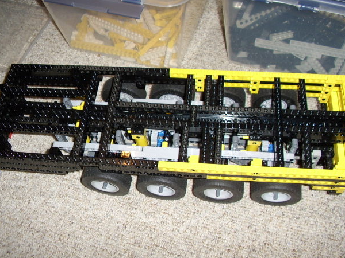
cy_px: 127
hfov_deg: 56.8
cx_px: 168
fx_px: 319
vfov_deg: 44.2
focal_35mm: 32
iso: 141
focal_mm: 5.8
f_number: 2.9
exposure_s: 1/30
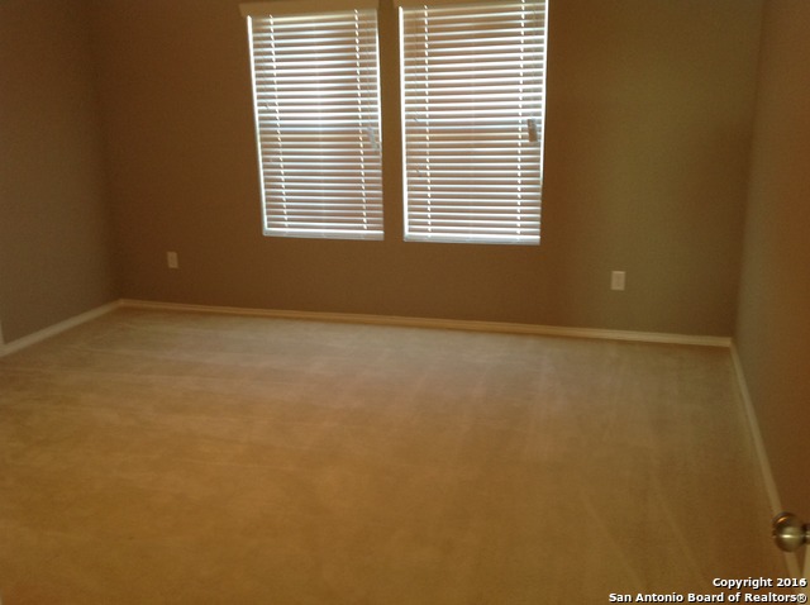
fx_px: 818
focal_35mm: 35
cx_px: 405
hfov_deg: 52.7
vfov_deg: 40.6
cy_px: 302
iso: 100
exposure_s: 1/15
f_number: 2.4
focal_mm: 4.28
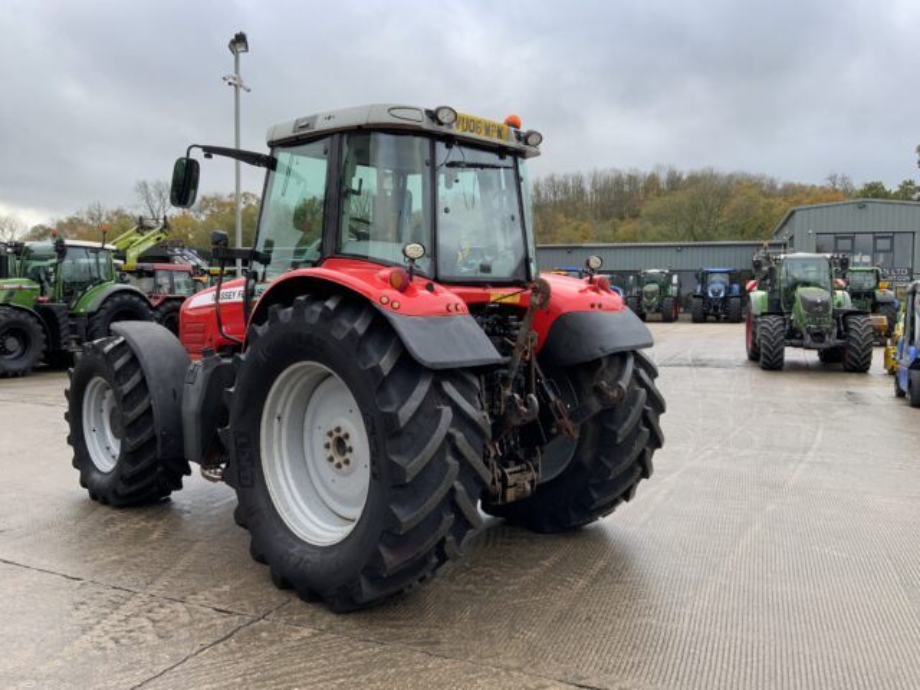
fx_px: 771
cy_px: 345
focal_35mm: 29
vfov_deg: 48.2
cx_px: 460
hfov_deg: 61.7
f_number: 1.8
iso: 16
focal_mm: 3
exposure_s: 1/286
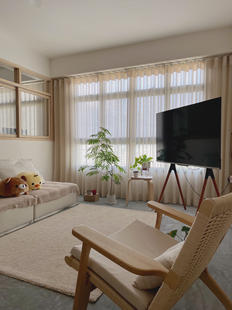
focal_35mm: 26
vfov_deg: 67.3
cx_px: 116
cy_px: 155
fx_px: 232
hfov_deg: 53.1
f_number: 1.6
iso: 64
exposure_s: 1/122
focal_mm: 5.1
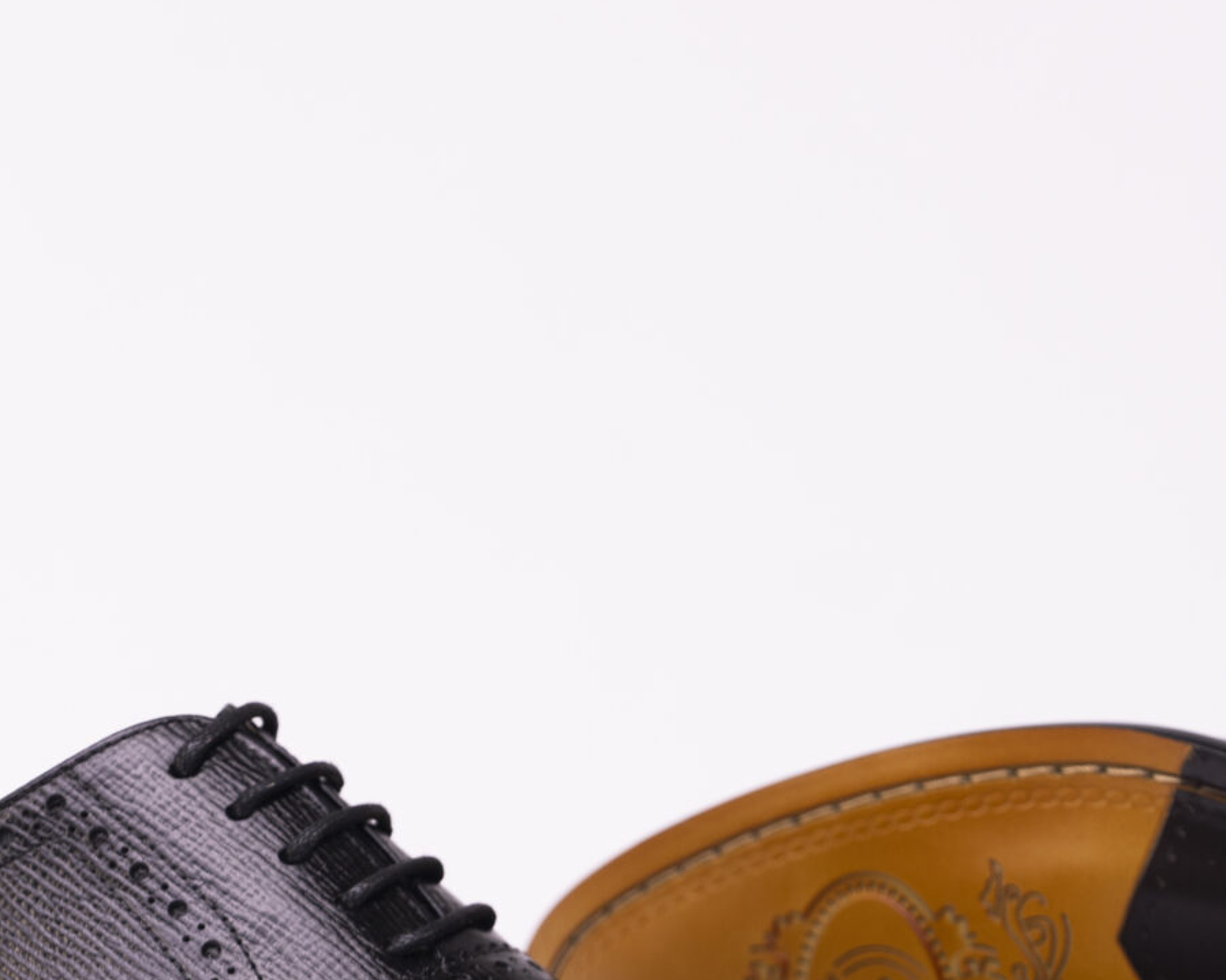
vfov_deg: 2.9
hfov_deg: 3.7
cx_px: 556
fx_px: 19227
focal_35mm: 530
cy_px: 731
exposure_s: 1/100
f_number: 5
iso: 100
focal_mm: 198
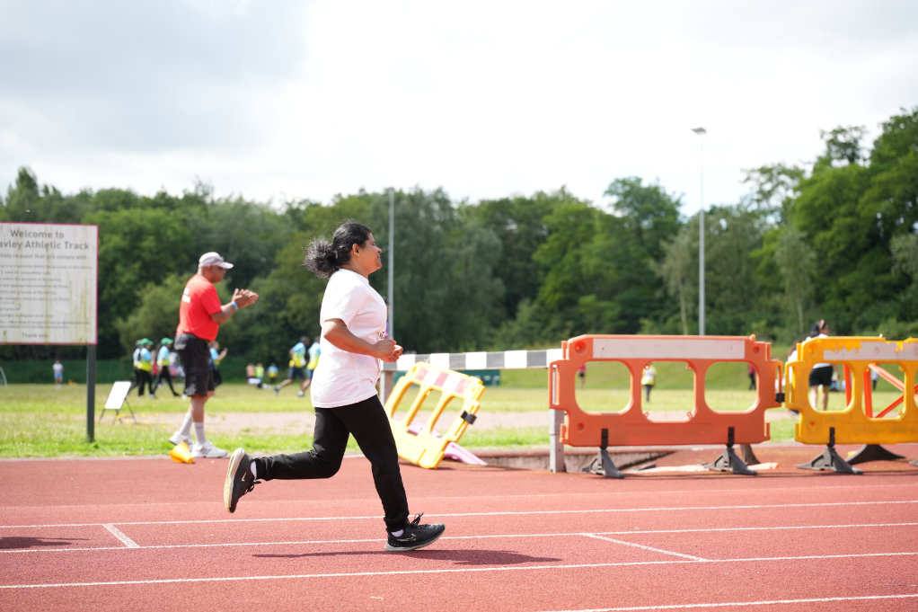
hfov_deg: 28.8
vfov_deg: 19.5
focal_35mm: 70
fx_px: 1785
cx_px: 459
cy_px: 306
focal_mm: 70
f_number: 2.8
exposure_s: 1/1600
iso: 250
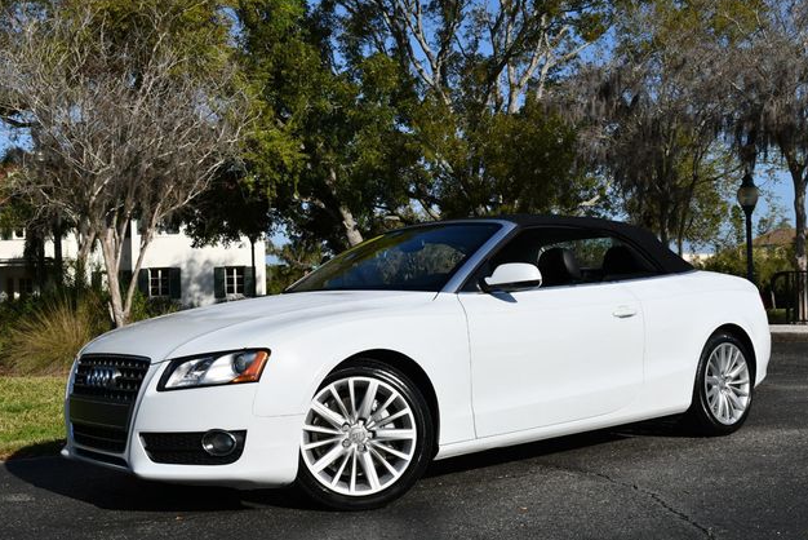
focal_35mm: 45
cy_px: 267
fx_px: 1010
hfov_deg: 43.6
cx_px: 404
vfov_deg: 29.9
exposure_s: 1/320
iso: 100
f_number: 9
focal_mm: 22
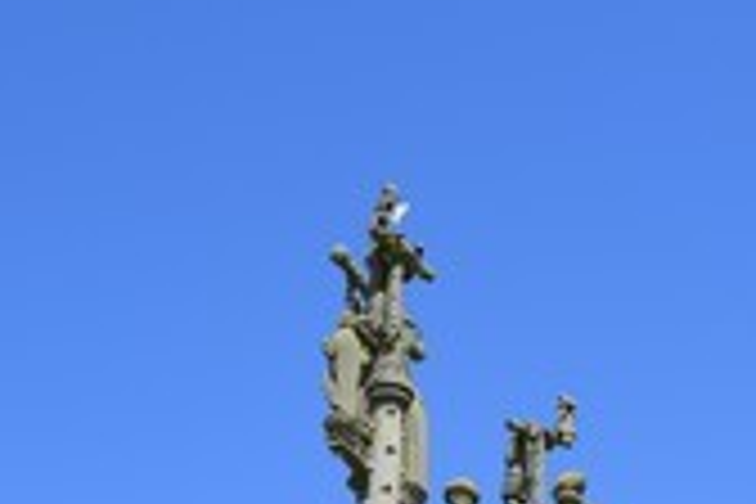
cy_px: 558
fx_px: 1995
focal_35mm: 95
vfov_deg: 14.1
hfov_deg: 21.3
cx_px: 576
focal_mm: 38
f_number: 9
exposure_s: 1/400
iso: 200
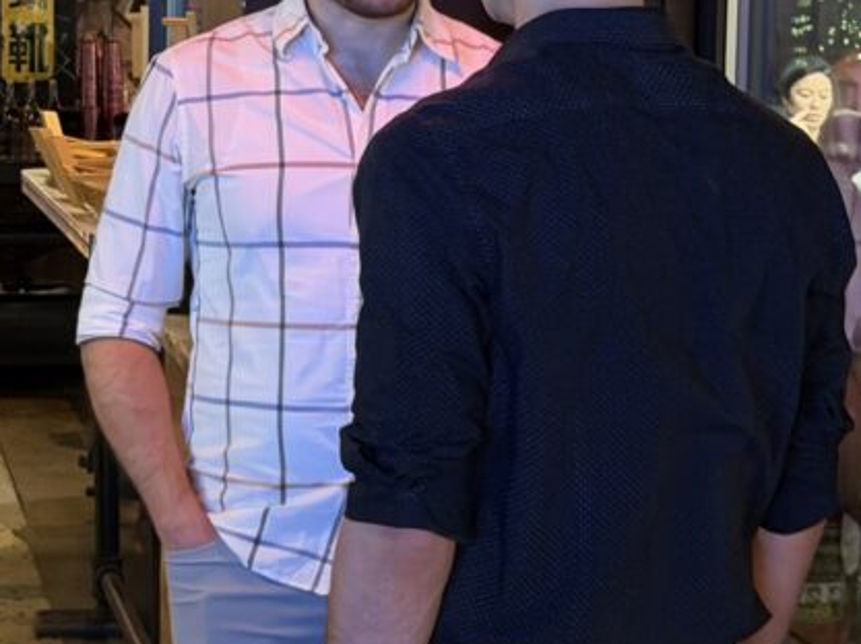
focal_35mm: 118
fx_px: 2932
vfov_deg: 12.5
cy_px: 196
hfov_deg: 16.4
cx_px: -2
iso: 640
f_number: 1.78
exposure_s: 1/20
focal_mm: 6.76
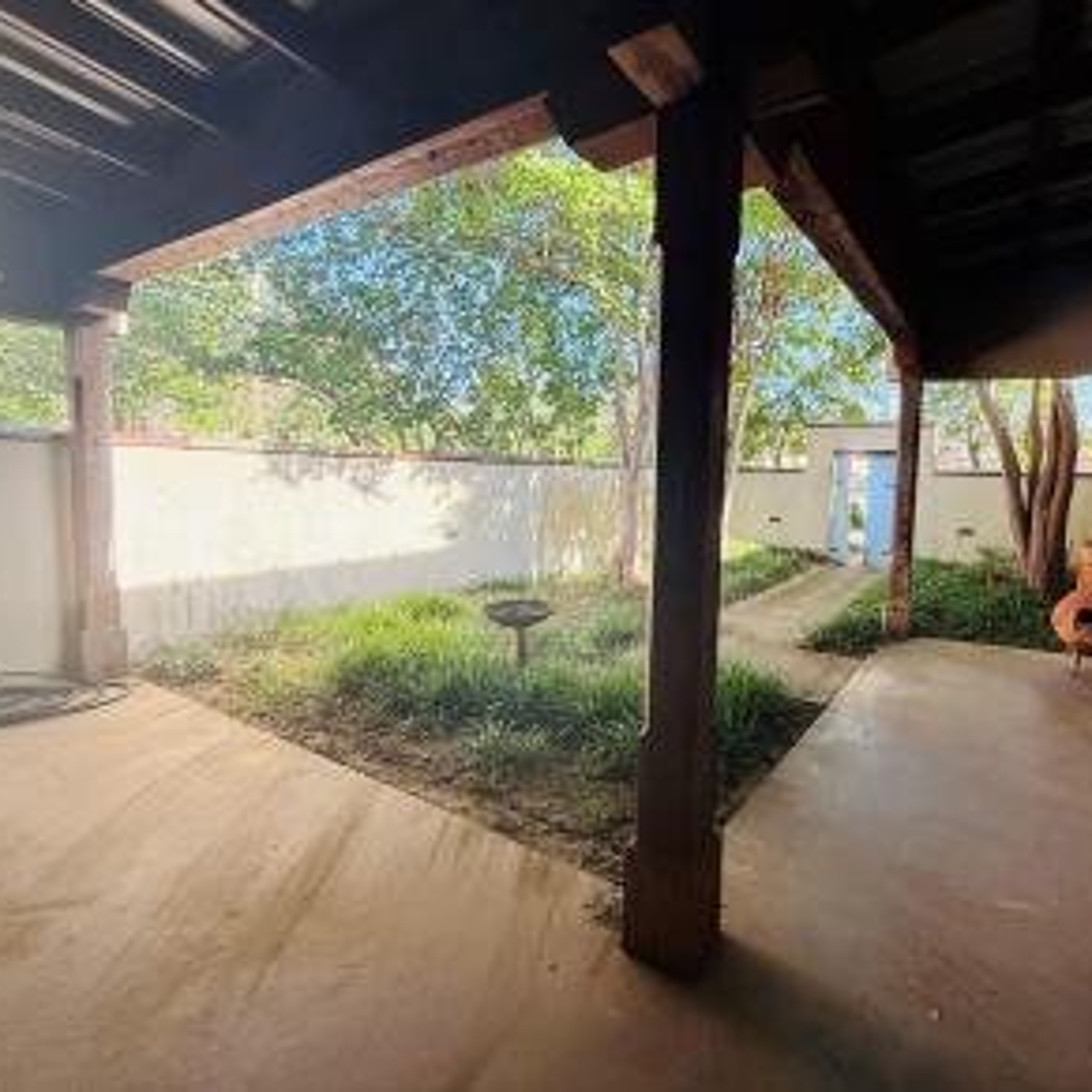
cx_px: 668
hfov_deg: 82.7
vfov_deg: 84.0
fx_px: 607
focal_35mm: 17
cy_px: 533
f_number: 2.2
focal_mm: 2.22
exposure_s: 1/124
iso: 64
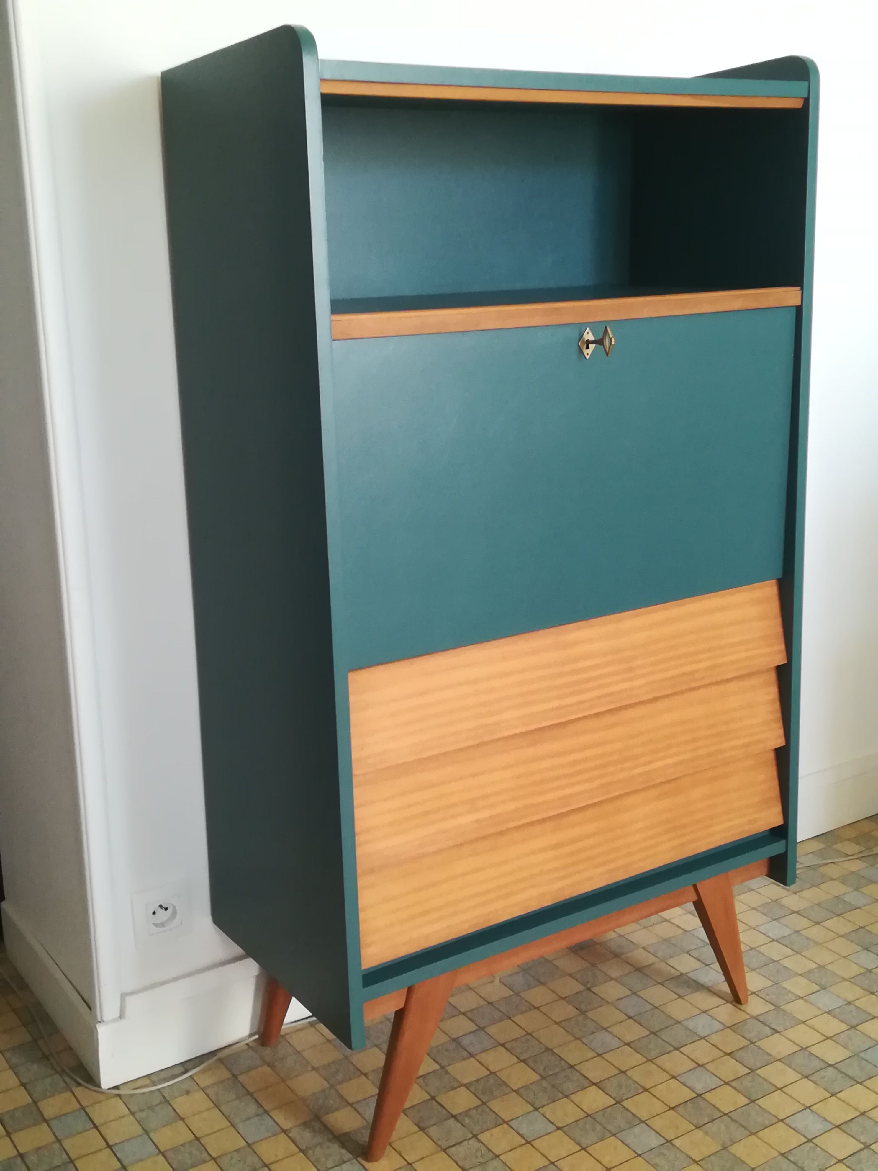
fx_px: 1353
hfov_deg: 36.0
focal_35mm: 40
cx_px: 439
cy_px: 586
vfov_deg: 46.8
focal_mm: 3.83
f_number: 2.2
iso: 320
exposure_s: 1/33.3
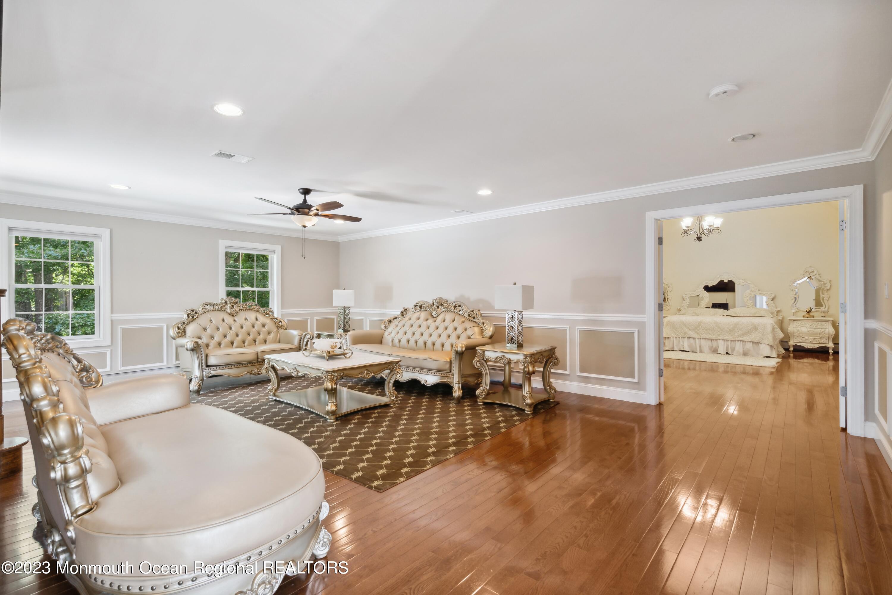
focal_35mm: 16
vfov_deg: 73.7
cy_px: 298
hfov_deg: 96.7
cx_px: 446
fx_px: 396
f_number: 11
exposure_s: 1/10
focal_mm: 16
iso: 200
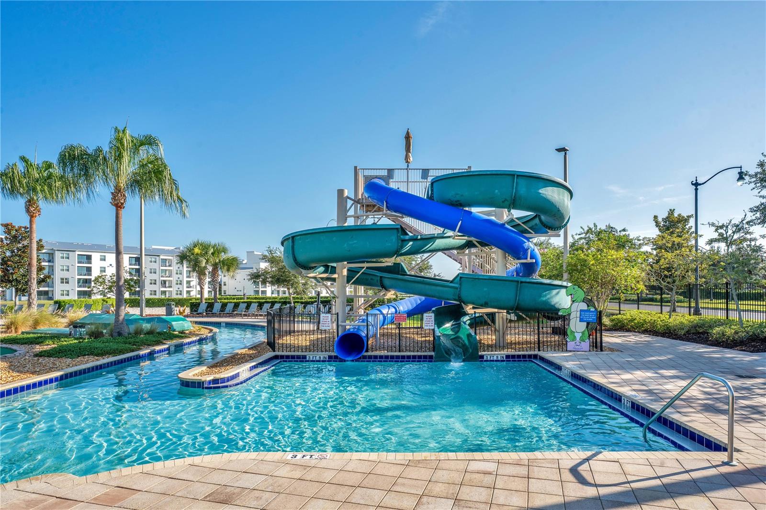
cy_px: 255
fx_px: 425
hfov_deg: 84.0
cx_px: 383
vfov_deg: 61.9
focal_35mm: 20
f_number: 10
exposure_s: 1/160
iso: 100
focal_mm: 20
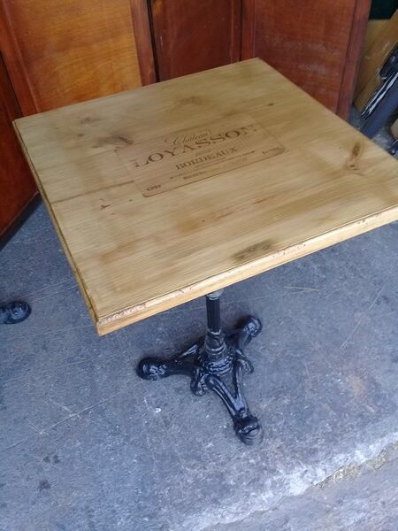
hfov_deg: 45.4
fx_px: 475
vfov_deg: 58.4
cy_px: 266
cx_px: 199
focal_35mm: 31
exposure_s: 1/50
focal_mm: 3.3
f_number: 2.2
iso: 50
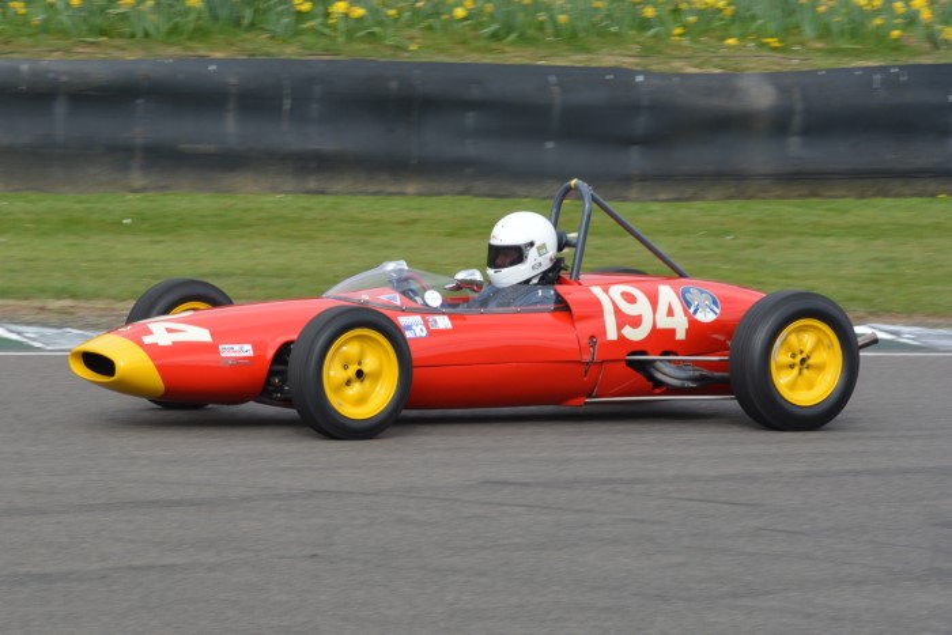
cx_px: 476
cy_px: 318
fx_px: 5554
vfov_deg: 6.5
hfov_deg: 9.8
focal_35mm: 210
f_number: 10
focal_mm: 140
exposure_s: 1/320
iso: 400
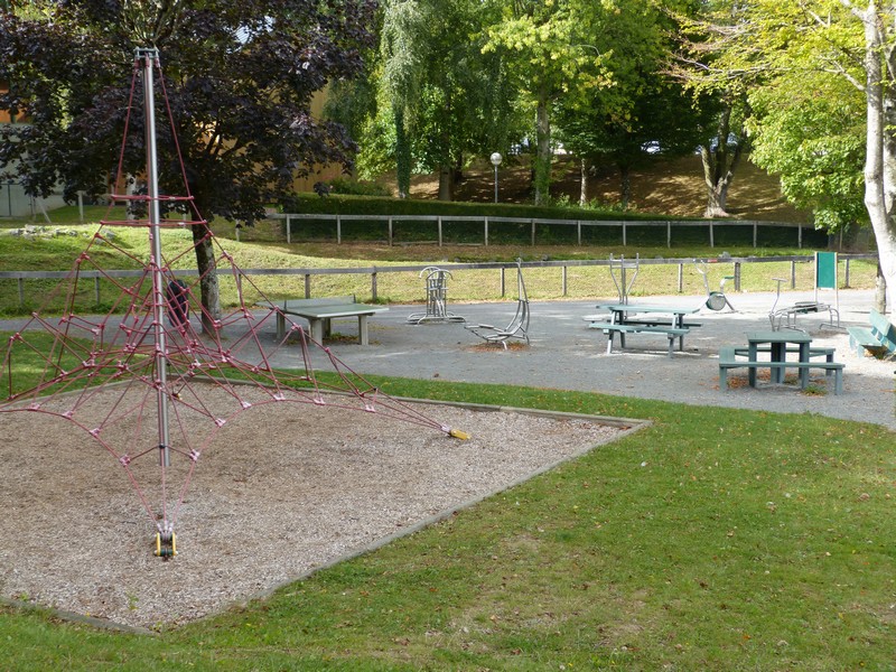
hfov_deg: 42.1
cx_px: 448
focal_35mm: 45
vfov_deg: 32.2
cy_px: 336
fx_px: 1165
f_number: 4
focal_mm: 8.1
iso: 100
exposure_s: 1/200
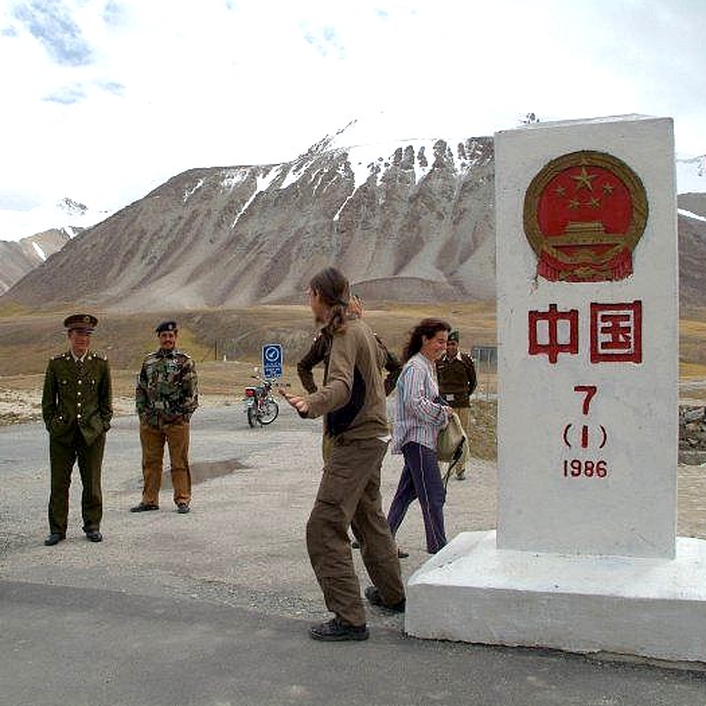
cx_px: 312
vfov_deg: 47.2
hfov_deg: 47.1
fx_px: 808
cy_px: 354
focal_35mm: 35
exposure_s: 1/500
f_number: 11
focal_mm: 18
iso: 400
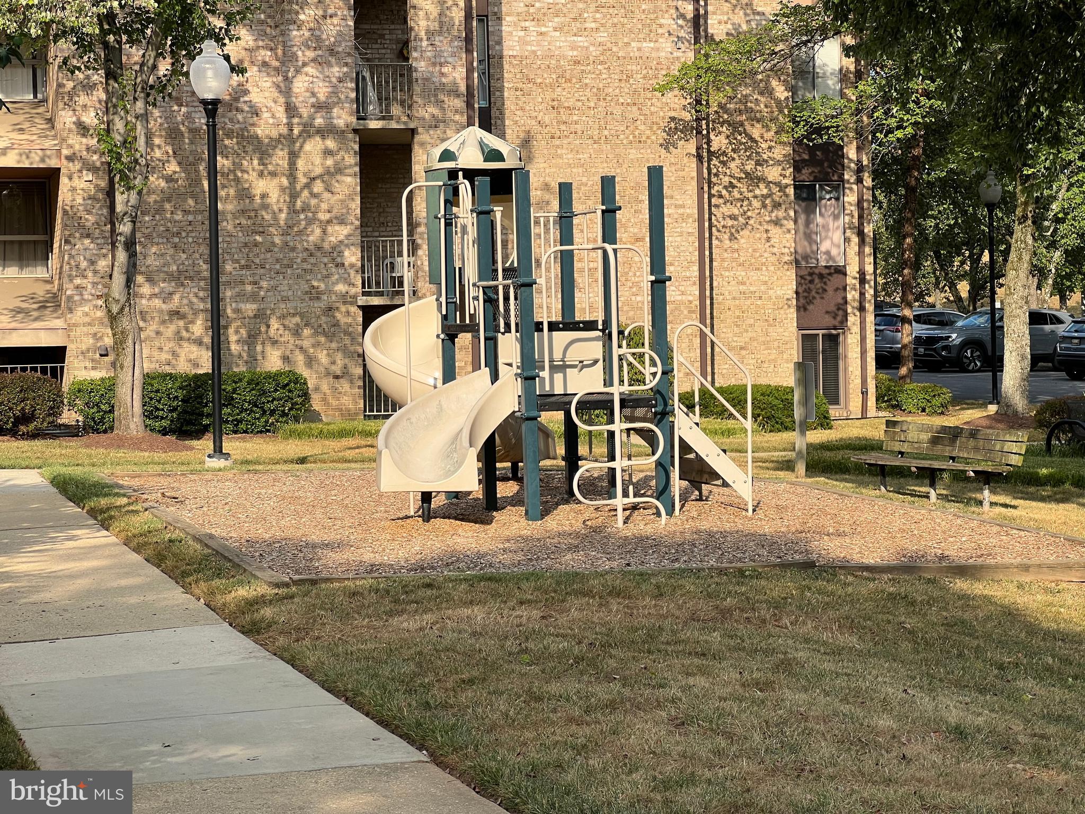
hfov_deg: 25.3
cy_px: 407
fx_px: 2413
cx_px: 542
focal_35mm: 77
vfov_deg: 19.1
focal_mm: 9
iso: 32
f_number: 2.8
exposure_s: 1/451
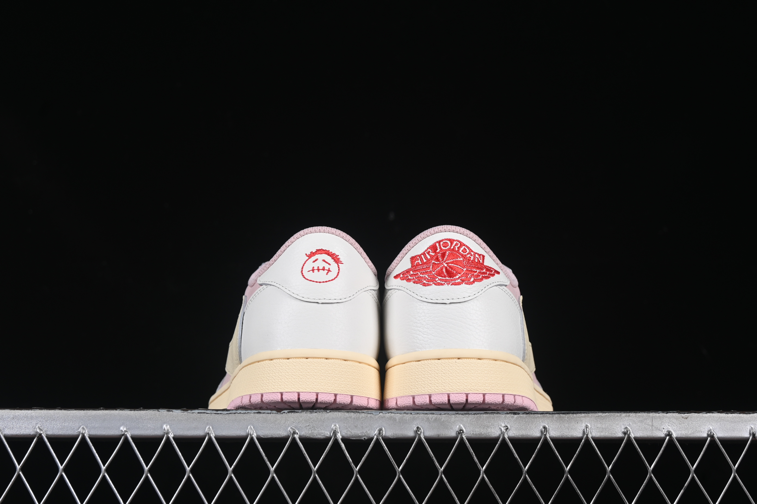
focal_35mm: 75
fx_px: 1577
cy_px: 252
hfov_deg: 27.0
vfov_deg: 18.2
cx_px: 378
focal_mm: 50
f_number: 8
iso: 160
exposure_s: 1/80
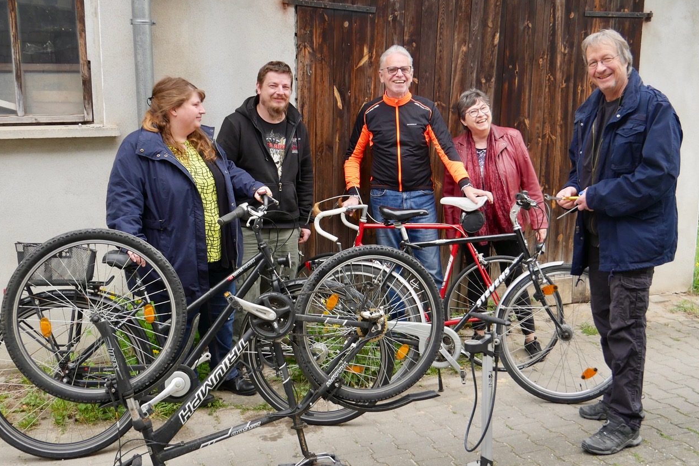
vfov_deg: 36.8
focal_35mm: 36
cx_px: 353
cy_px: 255
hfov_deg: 53.1
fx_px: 699
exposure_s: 1/125
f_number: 3.5
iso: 200
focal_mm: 12
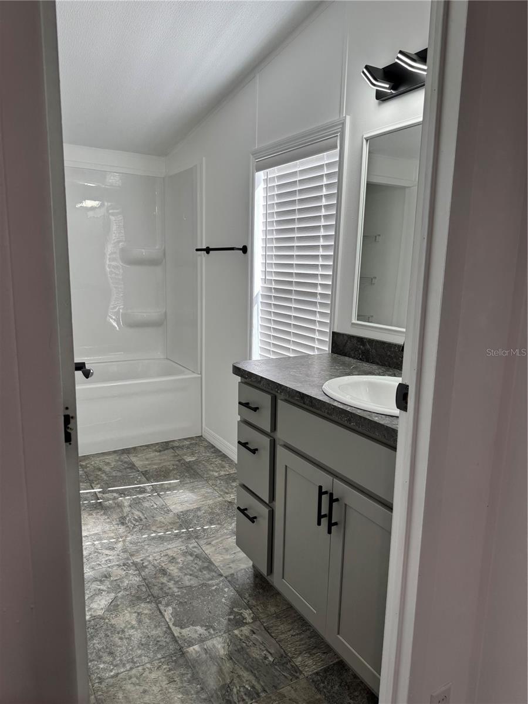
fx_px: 488
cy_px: 352
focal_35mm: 24
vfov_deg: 71.6
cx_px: 264
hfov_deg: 56.8
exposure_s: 1/127
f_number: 1.78
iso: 50
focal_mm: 6.76
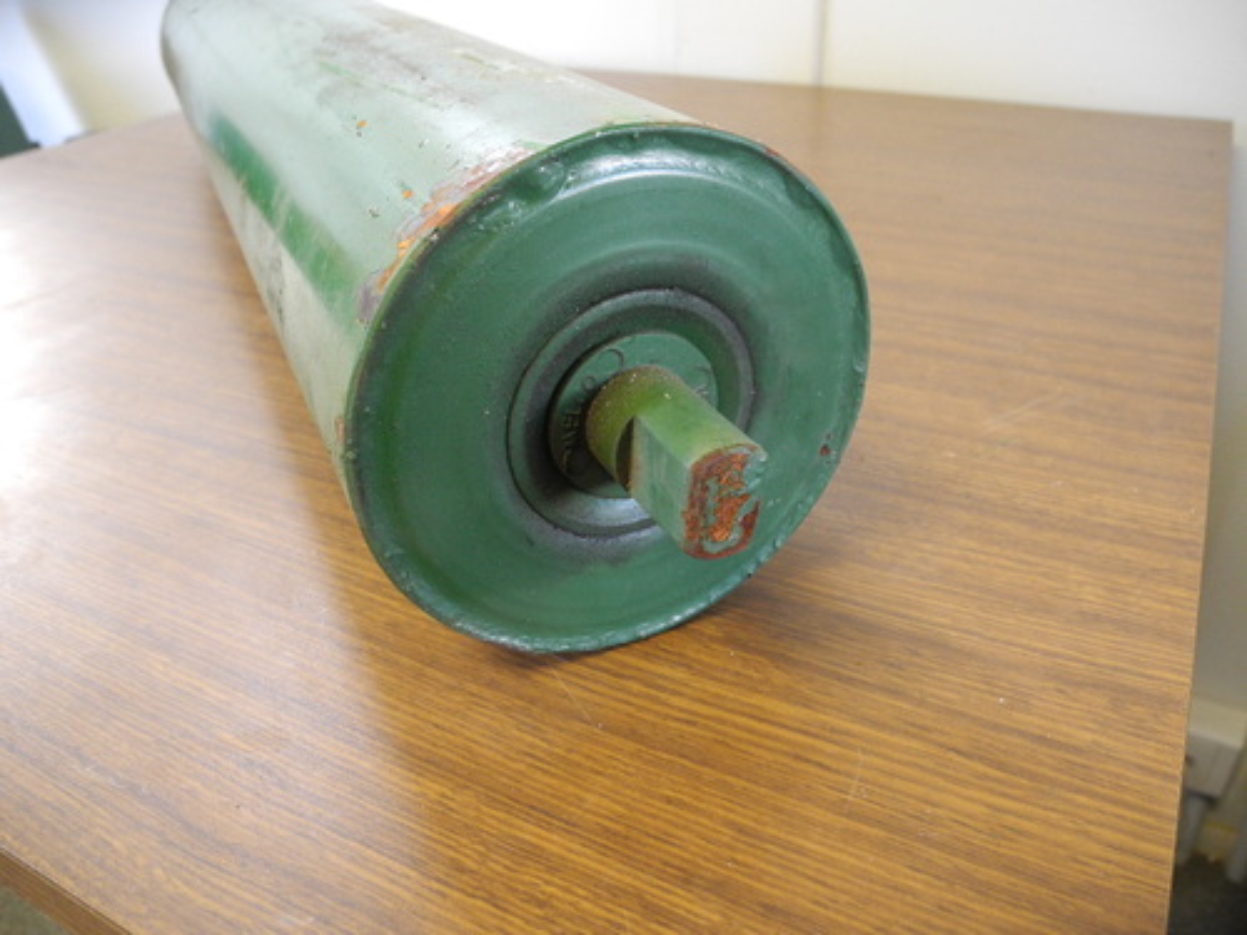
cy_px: 468
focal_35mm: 28
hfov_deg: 63.4
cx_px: 624
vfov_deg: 49.7
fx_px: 1009
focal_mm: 6
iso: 393
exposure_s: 1/30
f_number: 2.8
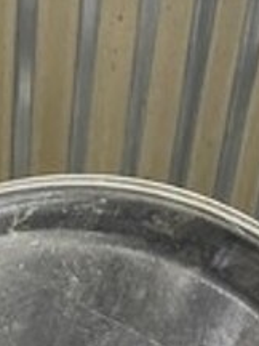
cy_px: 505
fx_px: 978
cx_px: 74
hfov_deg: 15.0
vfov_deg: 18.0
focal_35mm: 98
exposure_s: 1/60
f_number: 1.8
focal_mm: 4.25
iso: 400
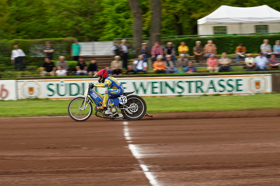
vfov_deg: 13.0
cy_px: 93
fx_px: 817
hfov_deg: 19.5
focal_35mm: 105
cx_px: 140
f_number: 5.6
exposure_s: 1/400
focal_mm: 70
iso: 200
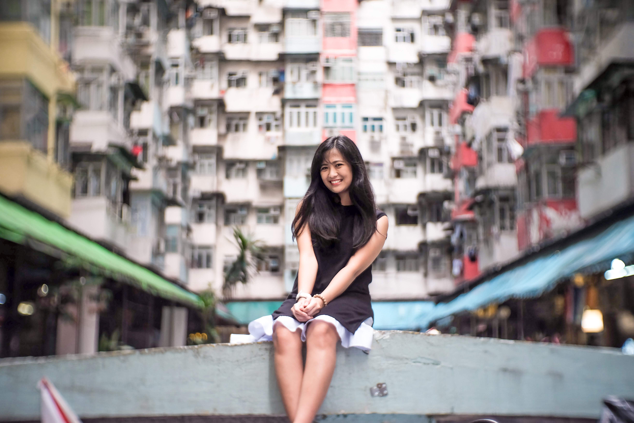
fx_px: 933
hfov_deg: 37.5
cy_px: 212
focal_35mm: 53
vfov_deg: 25.5
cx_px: 317
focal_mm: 35
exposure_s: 1/640
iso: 640
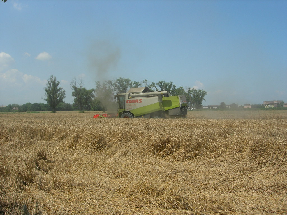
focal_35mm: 38
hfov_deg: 49.0
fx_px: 315
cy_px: 108
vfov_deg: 37.7
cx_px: 144
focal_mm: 7.8
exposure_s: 1/654
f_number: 4.8
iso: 64
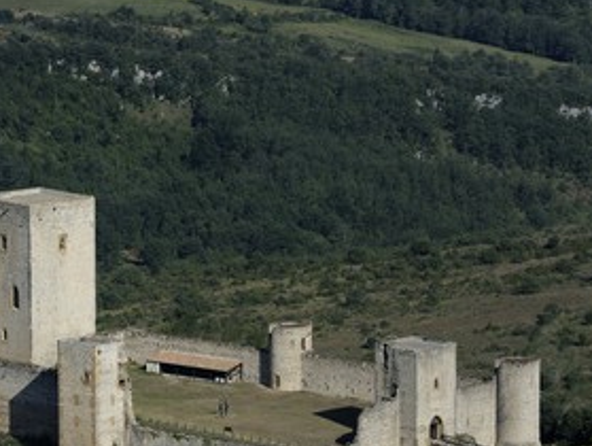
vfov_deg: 5.2
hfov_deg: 6.8
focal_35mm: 289
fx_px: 4949
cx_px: 153
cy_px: 272
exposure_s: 1/1000
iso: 400
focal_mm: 200
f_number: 10
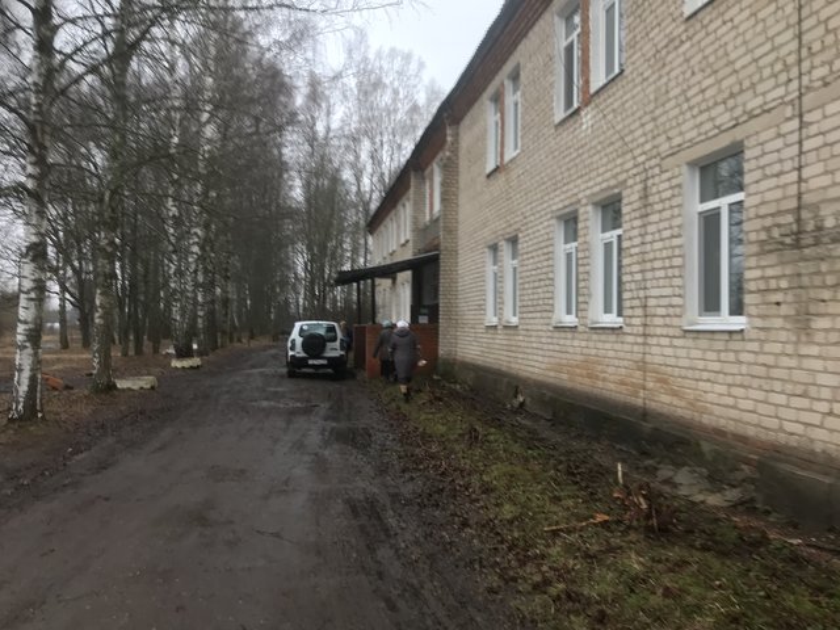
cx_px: 420
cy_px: 315
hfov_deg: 63.4
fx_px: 679
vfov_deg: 49.7
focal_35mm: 28
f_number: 1.8
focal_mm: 3.99
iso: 40
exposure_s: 1/100
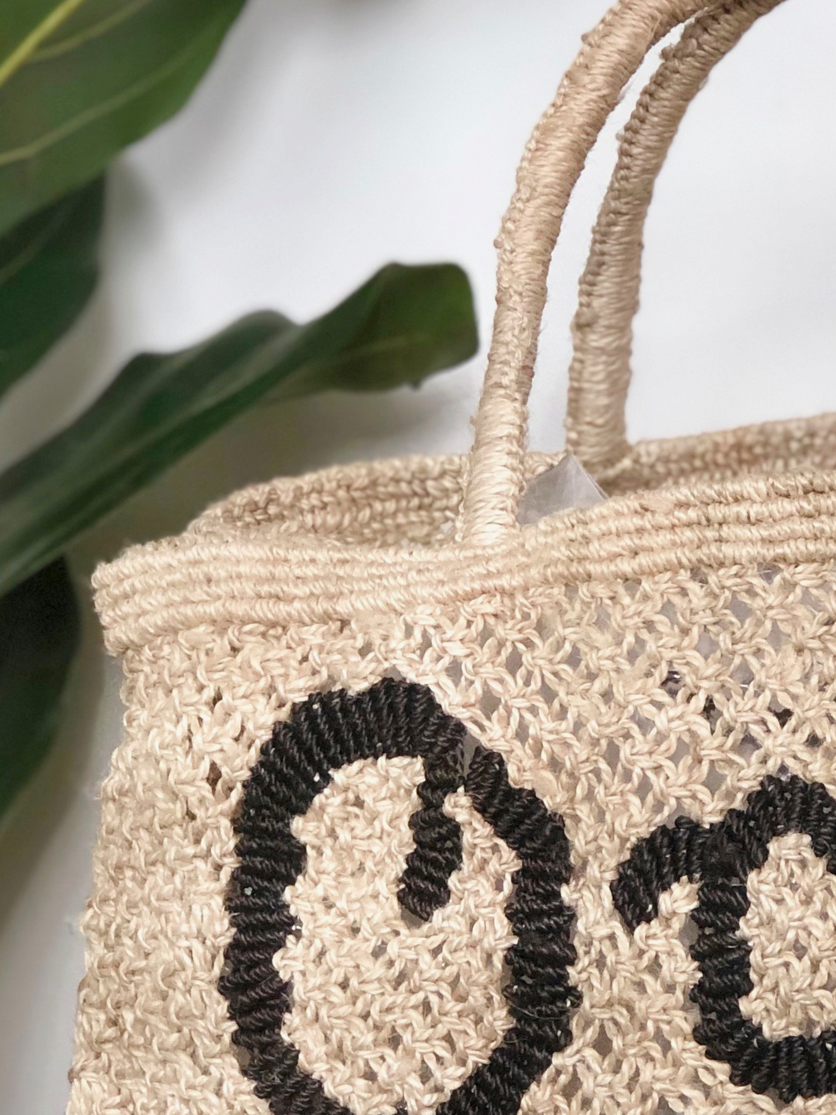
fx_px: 4186
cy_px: 590
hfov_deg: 11.3
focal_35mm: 130
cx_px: 854
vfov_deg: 15.2
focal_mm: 6.6
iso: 50
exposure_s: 1/30
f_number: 2.8
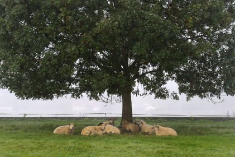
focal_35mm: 70
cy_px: 78
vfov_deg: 19.4
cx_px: 118
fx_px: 457
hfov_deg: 28.9
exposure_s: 1/125
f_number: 9
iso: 200
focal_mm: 70
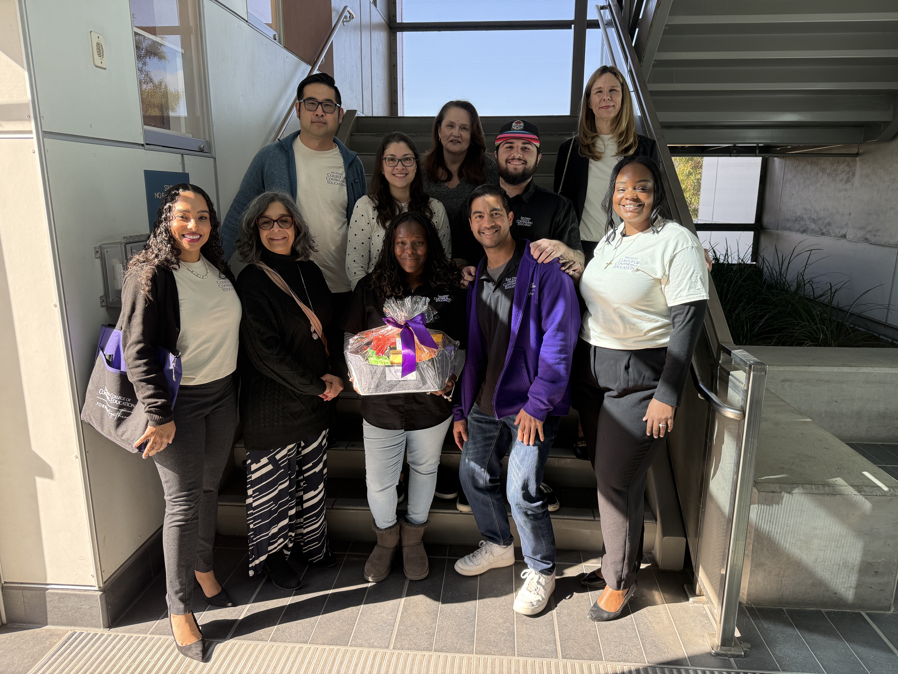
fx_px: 623
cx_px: 449
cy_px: 337
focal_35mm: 24
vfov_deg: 56.8
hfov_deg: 71.6
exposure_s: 1/317
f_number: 1.78
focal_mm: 6.76
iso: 100
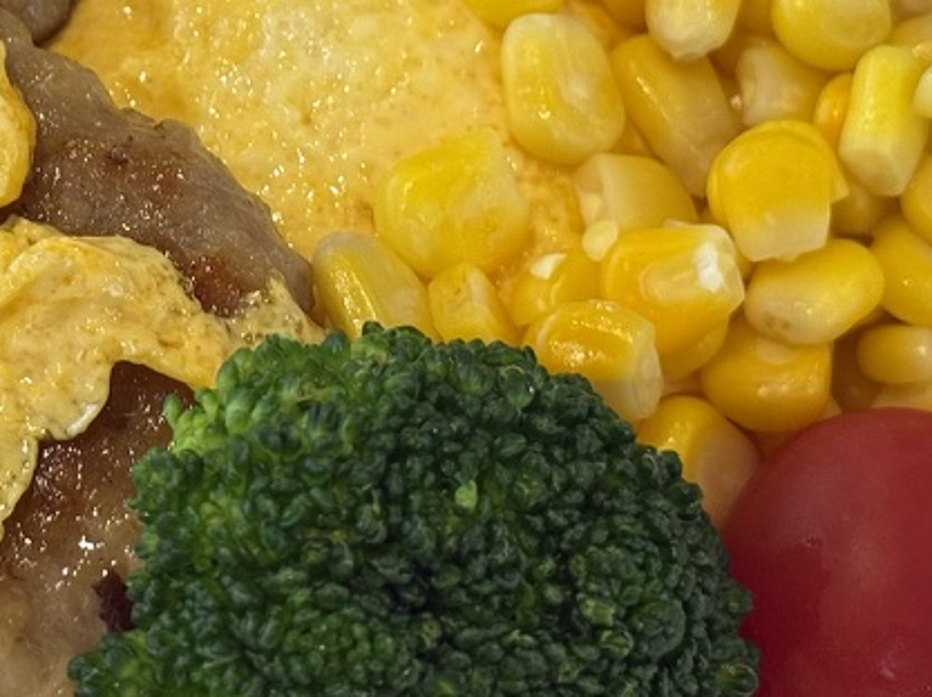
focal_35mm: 118
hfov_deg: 16.6
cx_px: 259
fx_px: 3174
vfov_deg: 12.5
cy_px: 161
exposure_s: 1/50
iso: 80
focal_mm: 6.76
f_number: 1.78
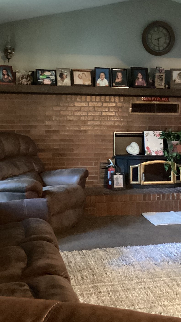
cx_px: 102
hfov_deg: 25.9
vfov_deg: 44.5
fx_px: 393
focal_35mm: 46
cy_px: 139
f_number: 2.4
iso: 800
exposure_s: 1/17
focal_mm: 3.3
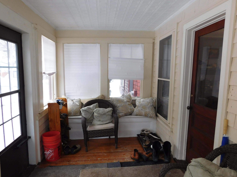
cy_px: 93
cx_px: 115
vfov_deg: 54.9
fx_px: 171
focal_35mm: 25
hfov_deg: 69.4
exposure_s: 1/40
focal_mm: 4
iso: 125
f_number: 3
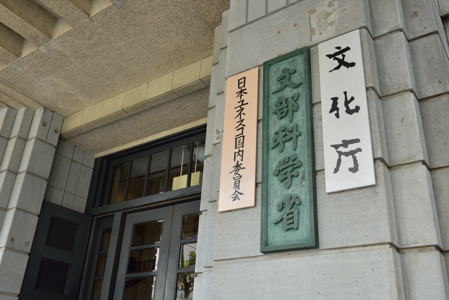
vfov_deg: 37.9
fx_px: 437
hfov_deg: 54.4
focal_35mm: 35
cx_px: 224
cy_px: 150
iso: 200
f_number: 8
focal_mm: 35
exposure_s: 1/50
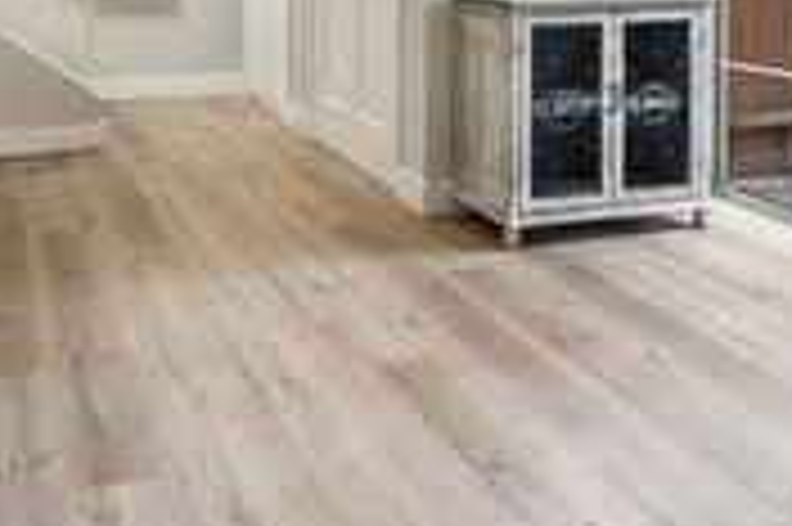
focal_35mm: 41
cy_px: -90
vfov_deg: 28.7
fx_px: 901
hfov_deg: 46.9
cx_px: 279
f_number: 5
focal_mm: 15
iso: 640
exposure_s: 1/60
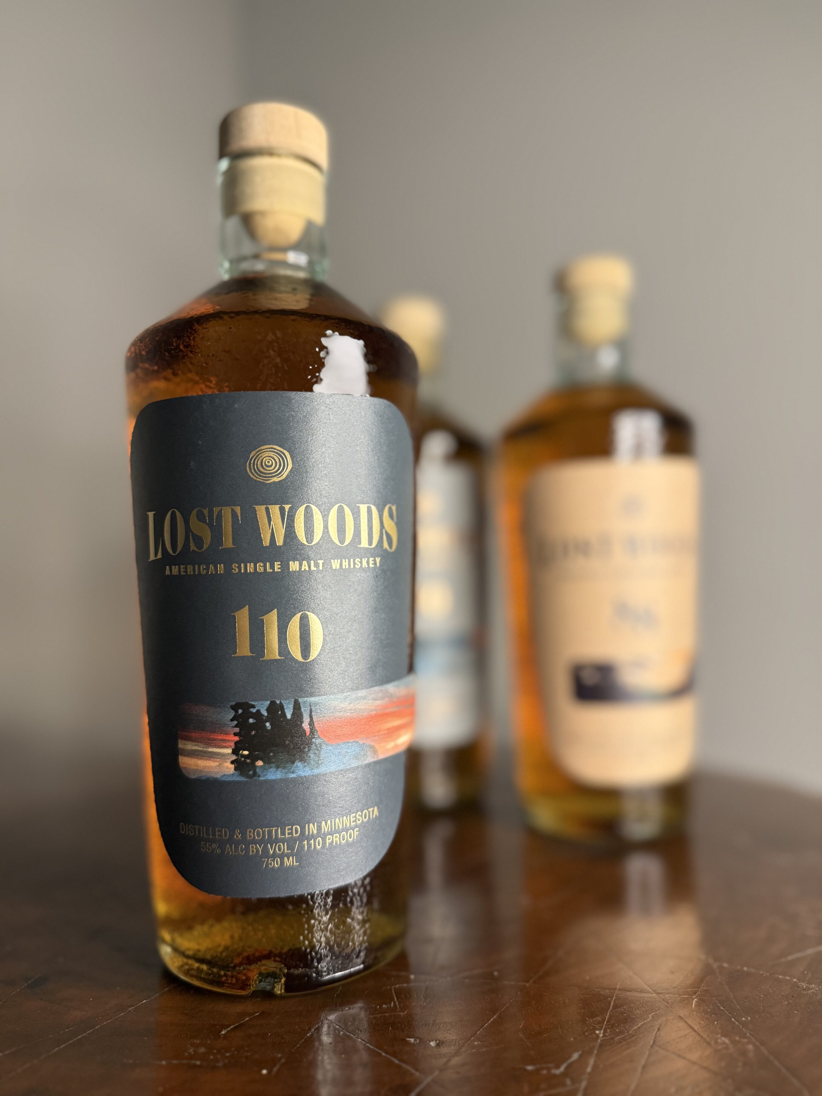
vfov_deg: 71.6
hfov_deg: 56.8
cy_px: 548
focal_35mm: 24
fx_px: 760
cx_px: 411
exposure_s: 1/60
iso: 250
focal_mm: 6.76
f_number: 1.78
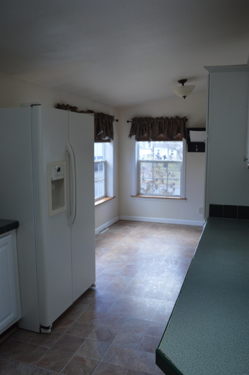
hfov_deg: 43.5
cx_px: 124
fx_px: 312
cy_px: 188
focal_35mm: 30
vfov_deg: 62.0
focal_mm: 20
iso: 400
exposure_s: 1/100
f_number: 5
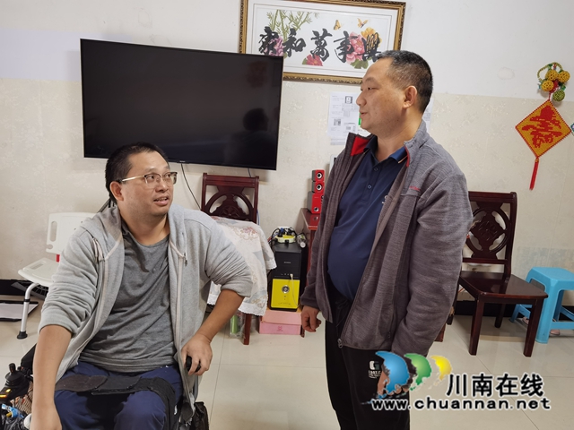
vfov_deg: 51.4
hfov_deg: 65.3
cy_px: 215
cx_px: 287
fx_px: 448
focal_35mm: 27
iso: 320
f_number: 1.9
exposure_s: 1/33.3
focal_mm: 6.71
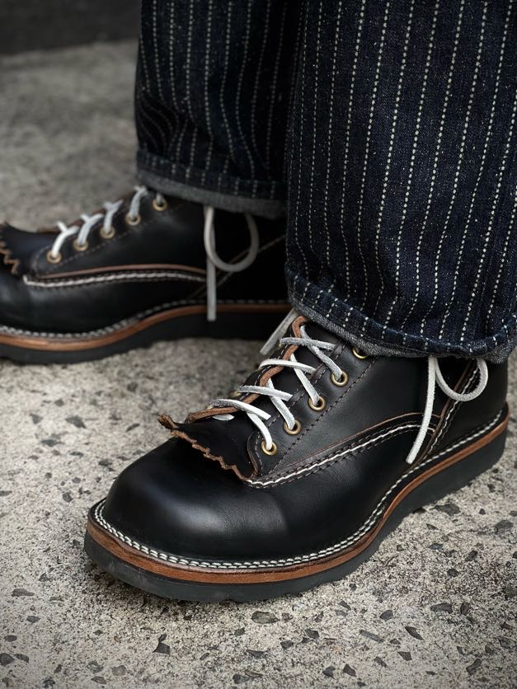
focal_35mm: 77
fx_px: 1533
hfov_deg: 19.1
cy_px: 344
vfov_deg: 25.3
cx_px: 258
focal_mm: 9
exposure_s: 1/121
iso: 32
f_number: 2.8
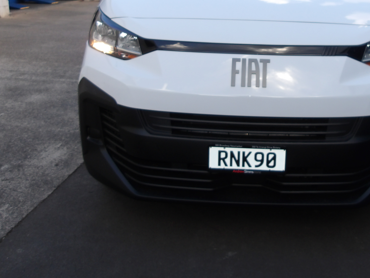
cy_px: 76
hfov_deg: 43.4
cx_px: 240
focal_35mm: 43
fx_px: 460
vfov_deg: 33.1
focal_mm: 4.9
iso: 100
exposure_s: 1/311
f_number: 3
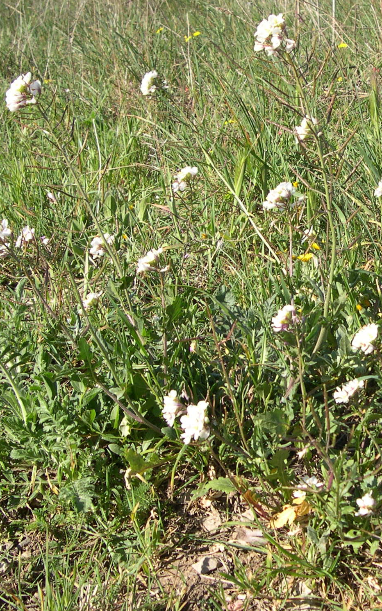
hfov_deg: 23.6
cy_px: 306
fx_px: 900
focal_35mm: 54
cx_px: 314
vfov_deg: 37.5
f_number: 7.6
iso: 100
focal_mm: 8
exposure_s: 1/109
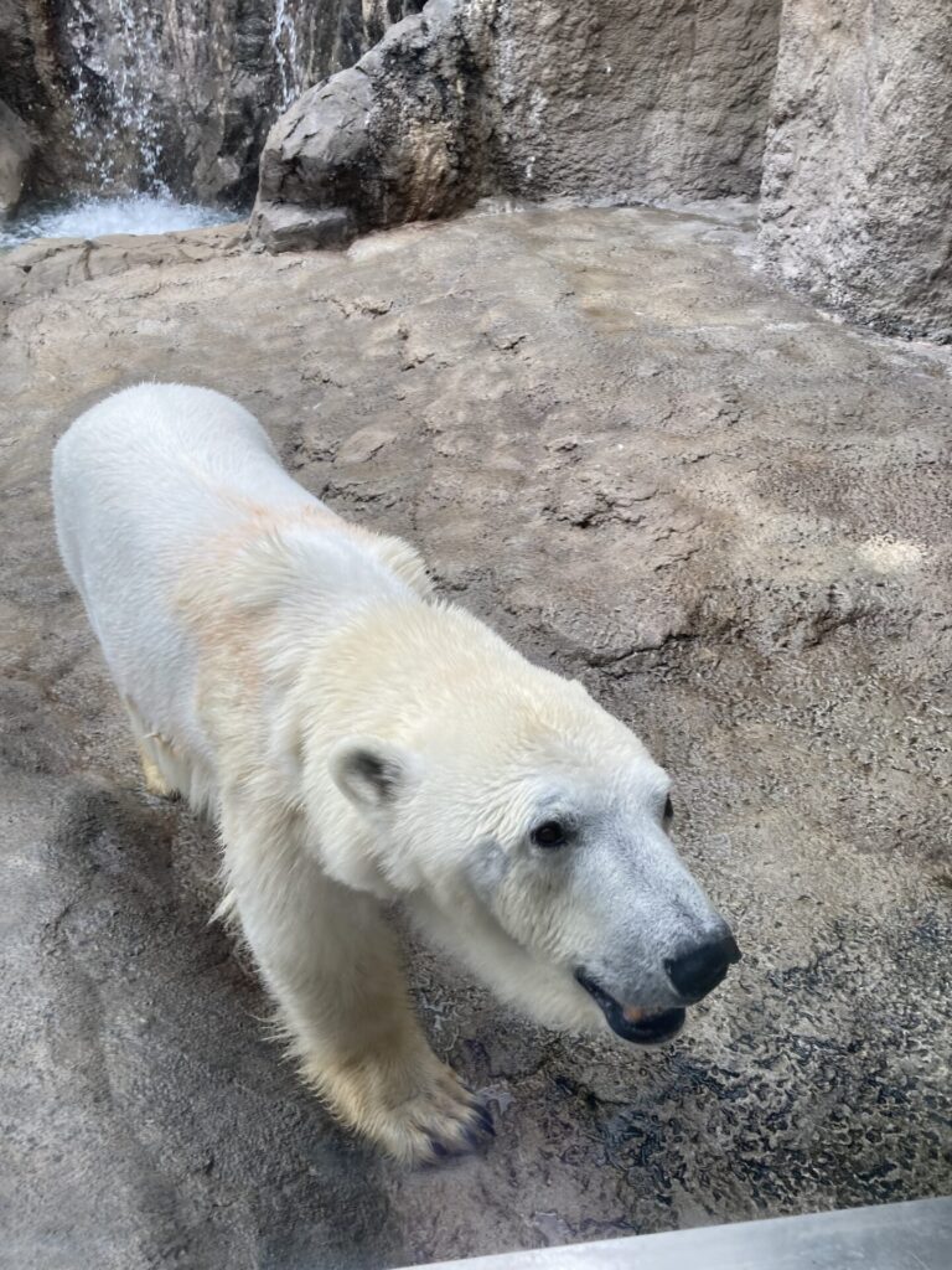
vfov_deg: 63.4
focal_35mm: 28
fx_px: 1027
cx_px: 476
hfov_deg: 49.7
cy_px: 635
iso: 20
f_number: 1.8
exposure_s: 1/121
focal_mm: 3.99
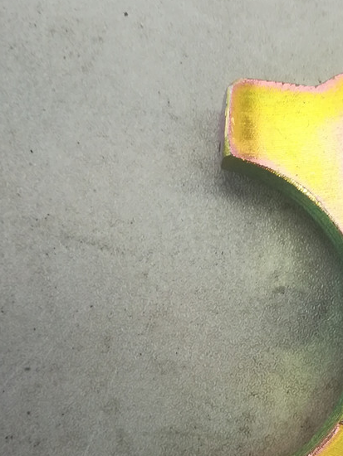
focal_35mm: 63
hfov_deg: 22.8
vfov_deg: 30.3
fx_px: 832
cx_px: 305
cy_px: 328
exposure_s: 1/33.3
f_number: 2.2
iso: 200
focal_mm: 3.83
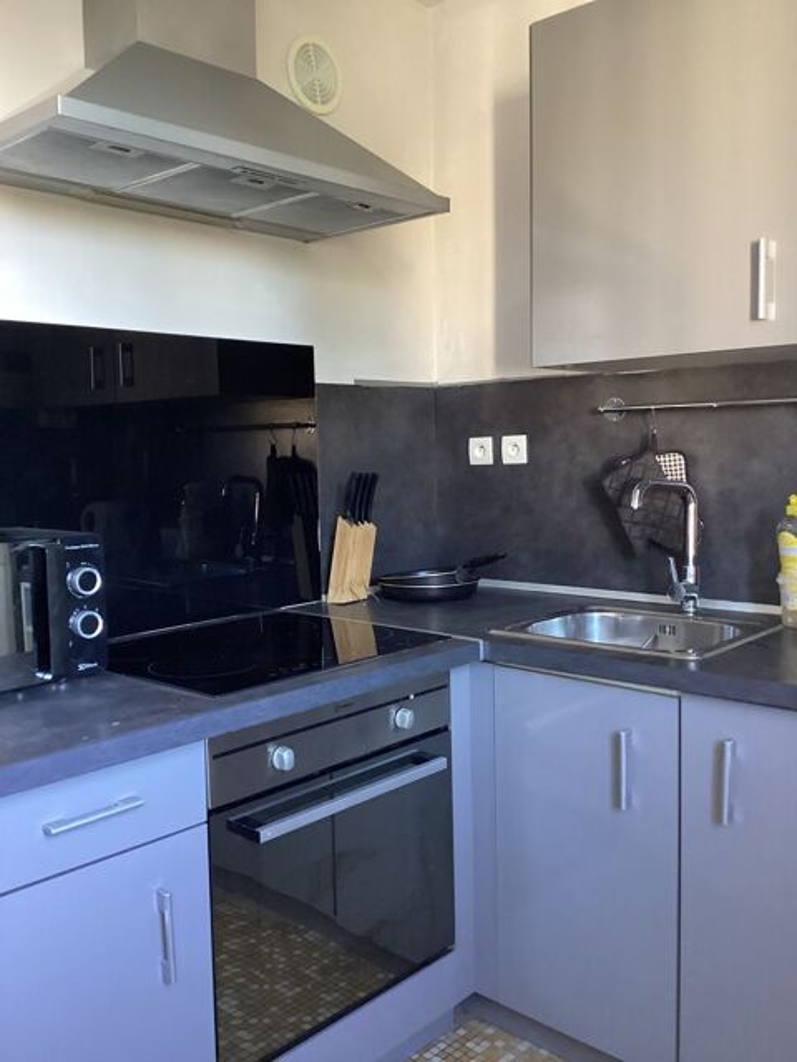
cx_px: 398
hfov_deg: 45.4
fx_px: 952
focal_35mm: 31
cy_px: 531
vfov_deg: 58.4
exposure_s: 1/33
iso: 320
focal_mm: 3.3
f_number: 2.4
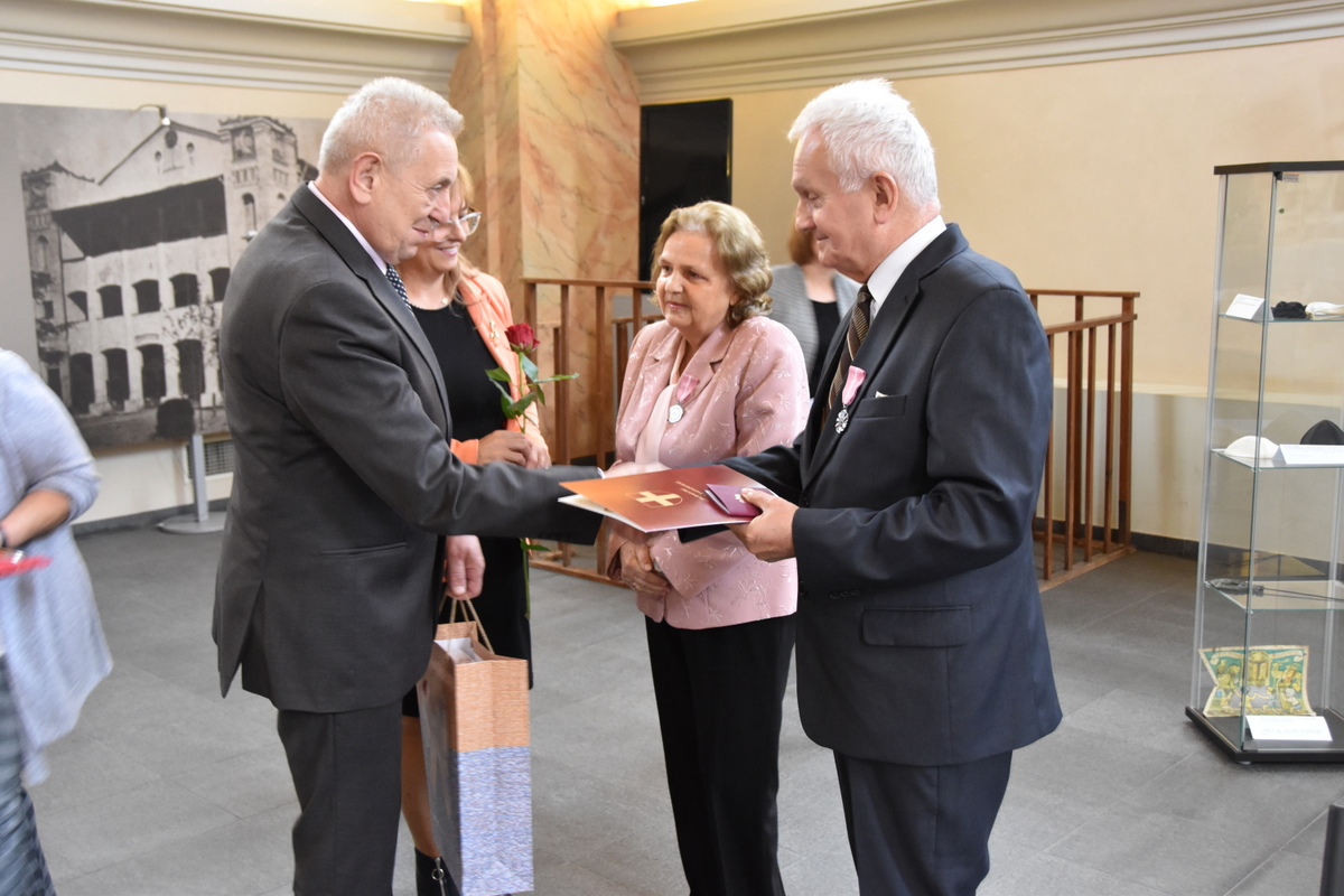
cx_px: 672
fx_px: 1456
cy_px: 448
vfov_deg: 34.2
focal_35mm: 39
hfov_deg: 49.6
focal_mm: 26
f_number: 3.8
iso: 2000
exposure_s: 1/40
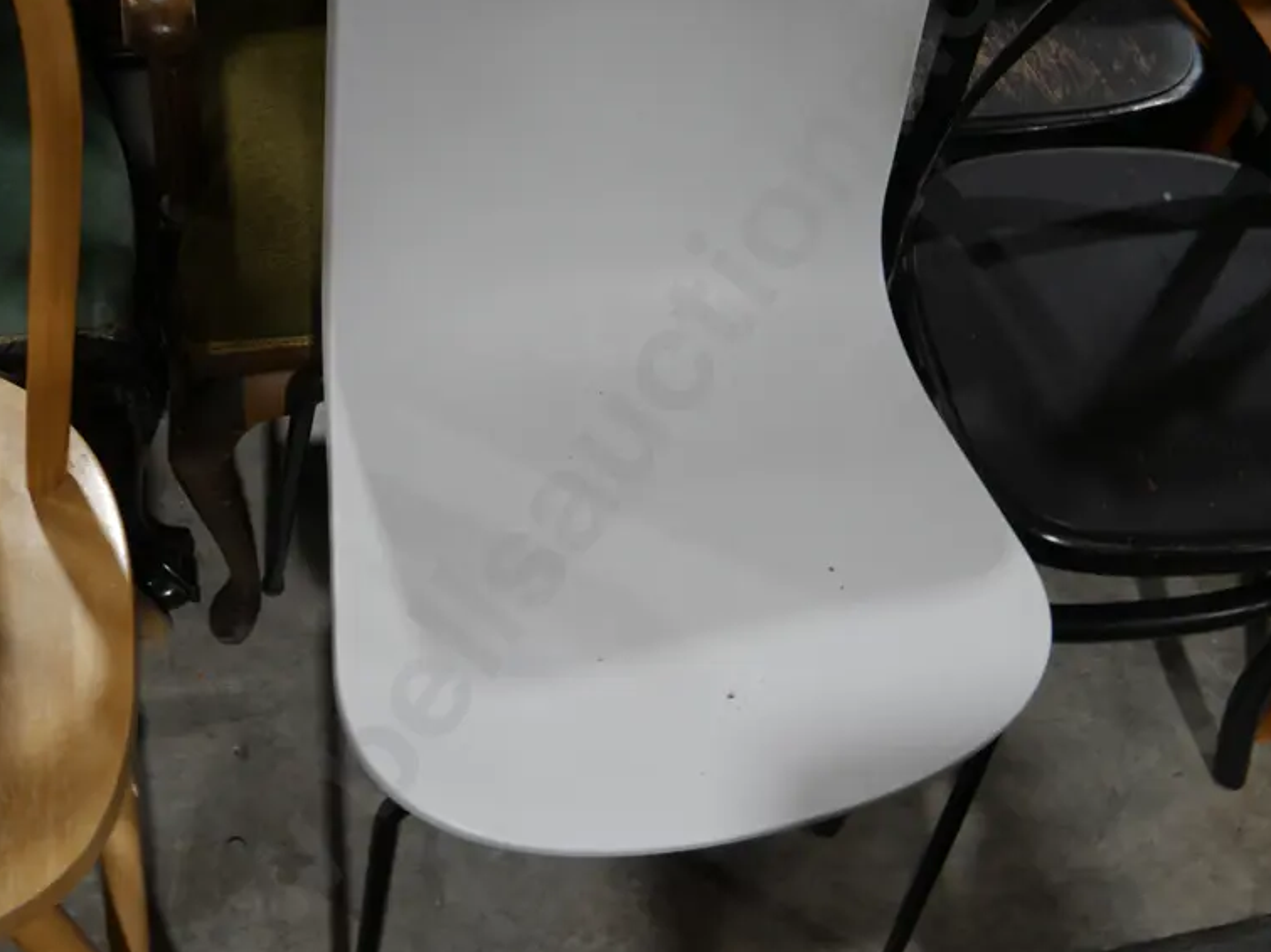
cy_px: 427
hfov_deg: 49.0
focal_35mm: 38
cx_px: 630
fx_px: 1395
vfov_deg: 37.7
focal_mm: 14
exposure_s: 1/60
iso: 200
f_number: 3.5
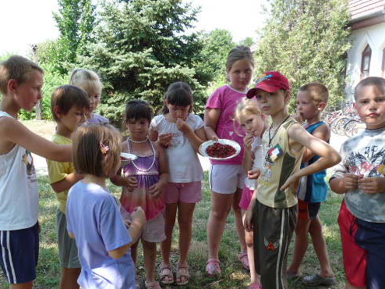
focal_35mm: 35
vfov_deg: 40.5
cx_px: 164
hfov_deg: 52.4
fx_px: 389
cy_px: 174
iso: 100
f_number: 4
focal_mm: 4.8
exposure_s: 1/125
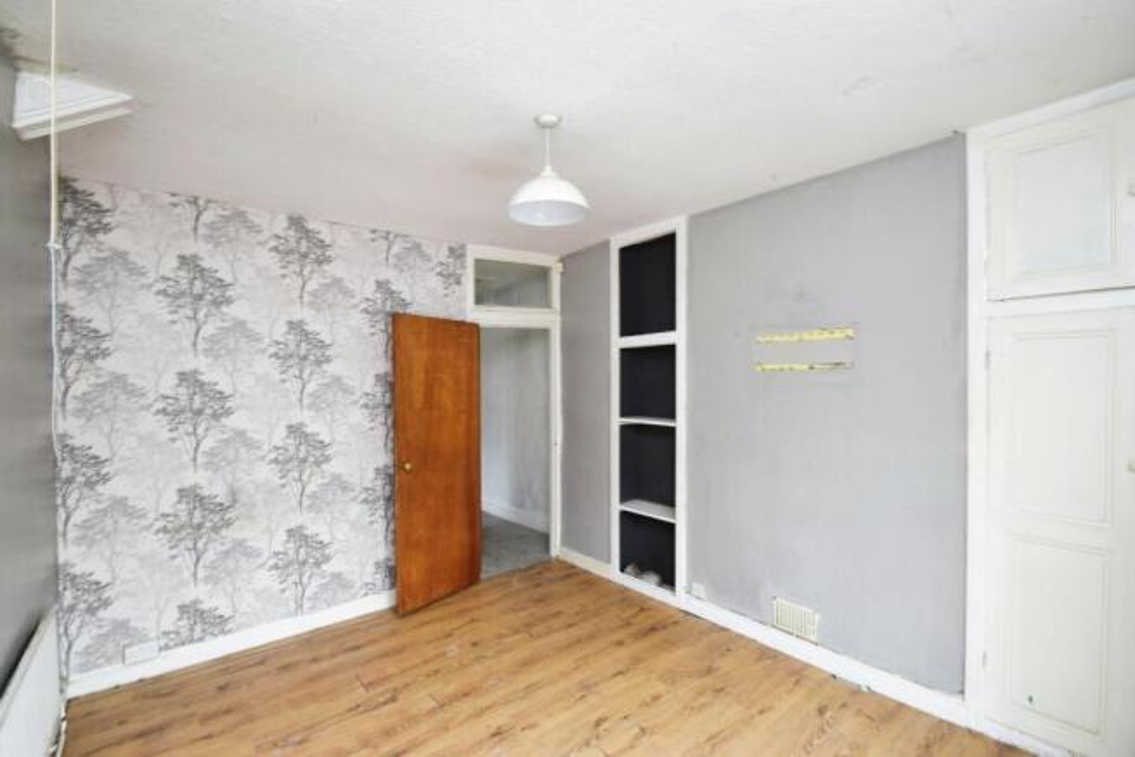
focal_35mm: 15
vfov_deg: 77.4
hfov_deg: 100.4
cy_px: 378
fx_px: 473
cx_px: 568
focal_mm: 10
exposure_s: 1/6
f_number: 7.1
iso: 200
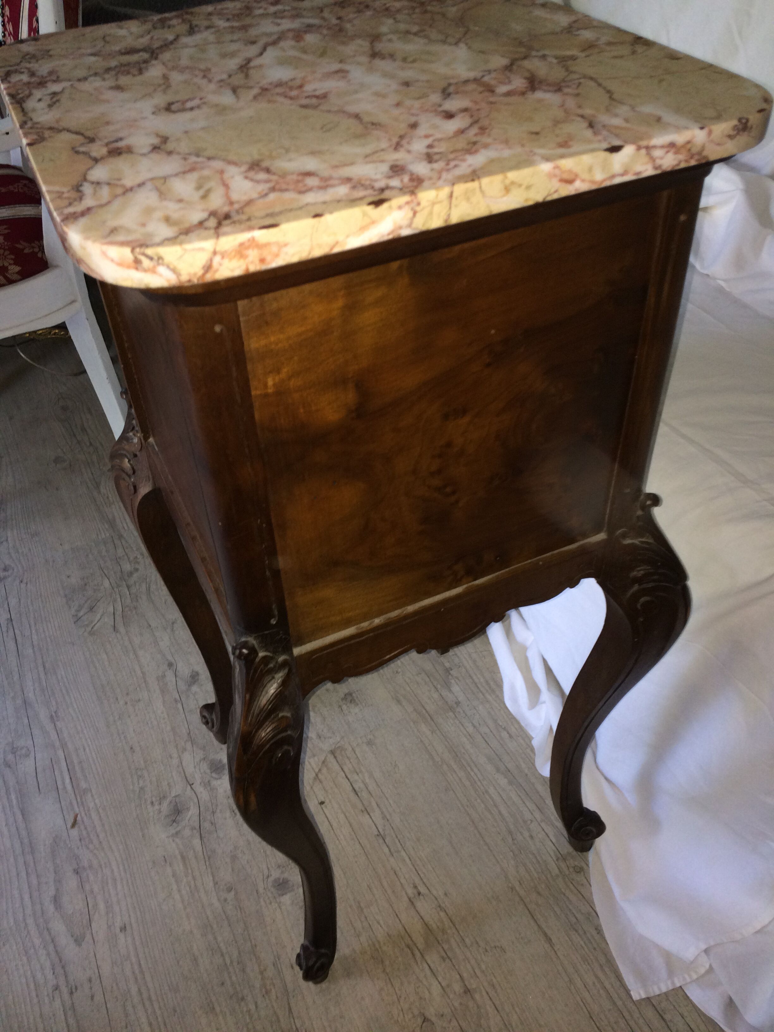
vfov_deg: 61.7
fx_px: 865
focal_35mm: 29
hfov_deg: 48.2
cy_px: 516
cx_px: 387
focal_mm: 4.15
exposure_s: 1/33
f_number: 2.2
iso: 80
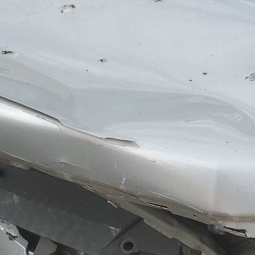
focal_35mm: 71
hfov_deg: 24.0
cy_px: 204
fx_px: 592
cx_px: 198
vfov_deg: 23.9
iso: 50
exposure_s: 1/2000
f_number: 1.5
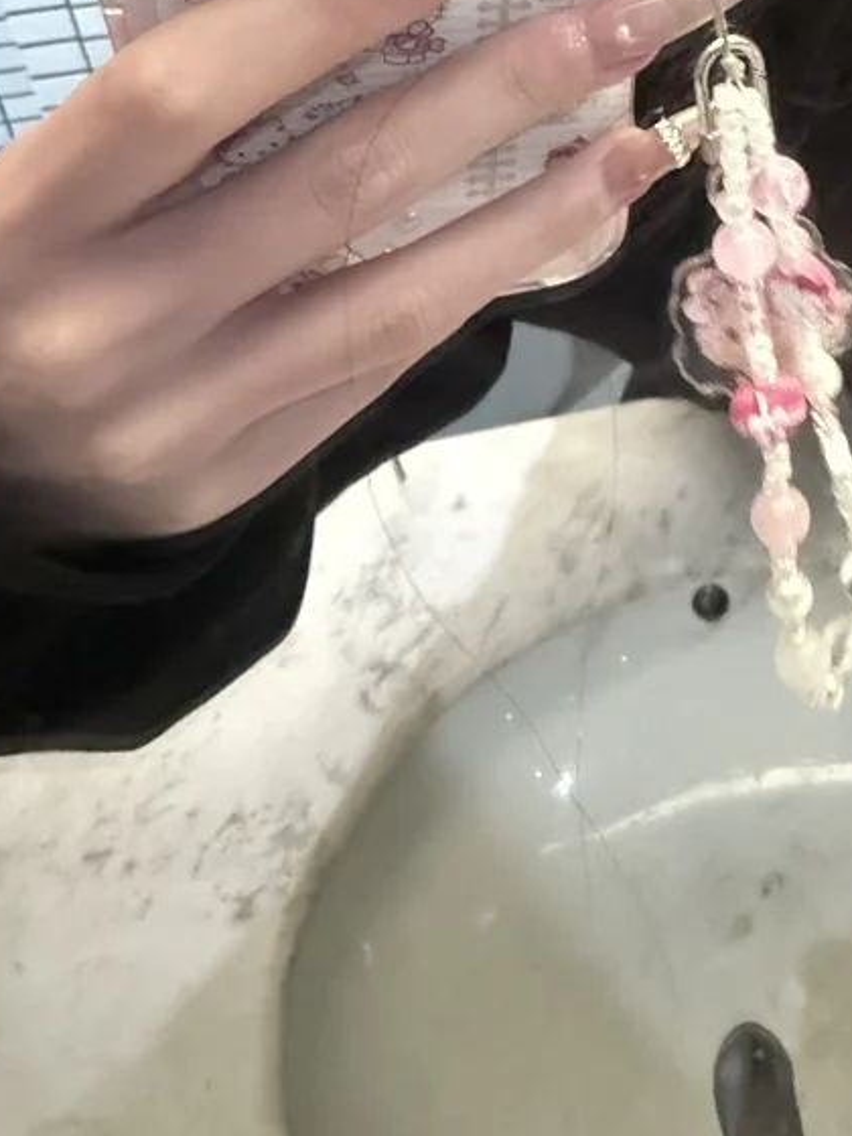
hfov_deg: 37.4
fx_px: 1181
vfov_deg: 44.7
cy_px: 34
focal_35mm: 36
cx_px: 744
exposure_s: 1/25
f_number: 2.2
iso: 1250
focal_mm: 2.22
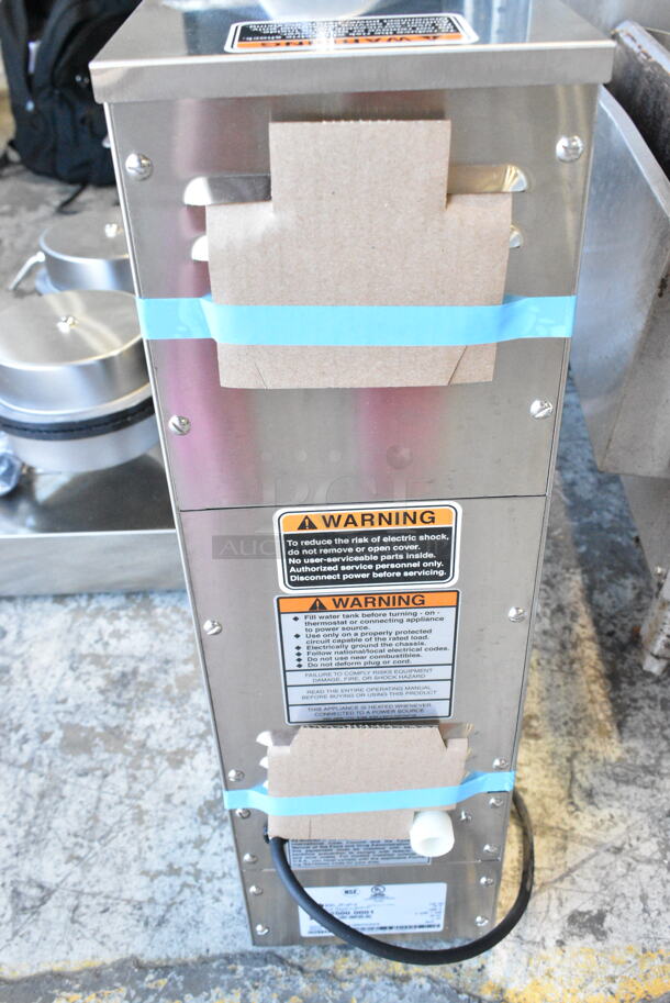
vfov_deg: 57.2
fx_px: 920
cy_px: 502
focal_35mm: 33
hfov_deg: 40.0
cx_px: 335
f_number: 8
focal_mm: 22
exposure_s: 1/250
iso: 6400
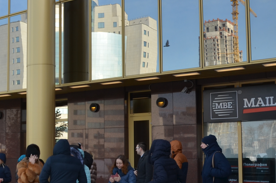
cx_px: 19
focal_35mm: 65
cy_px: 106
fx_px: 497
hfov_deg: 29.5
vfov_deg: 20.8
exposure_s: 1/250
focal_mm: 18
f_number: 8
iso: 200
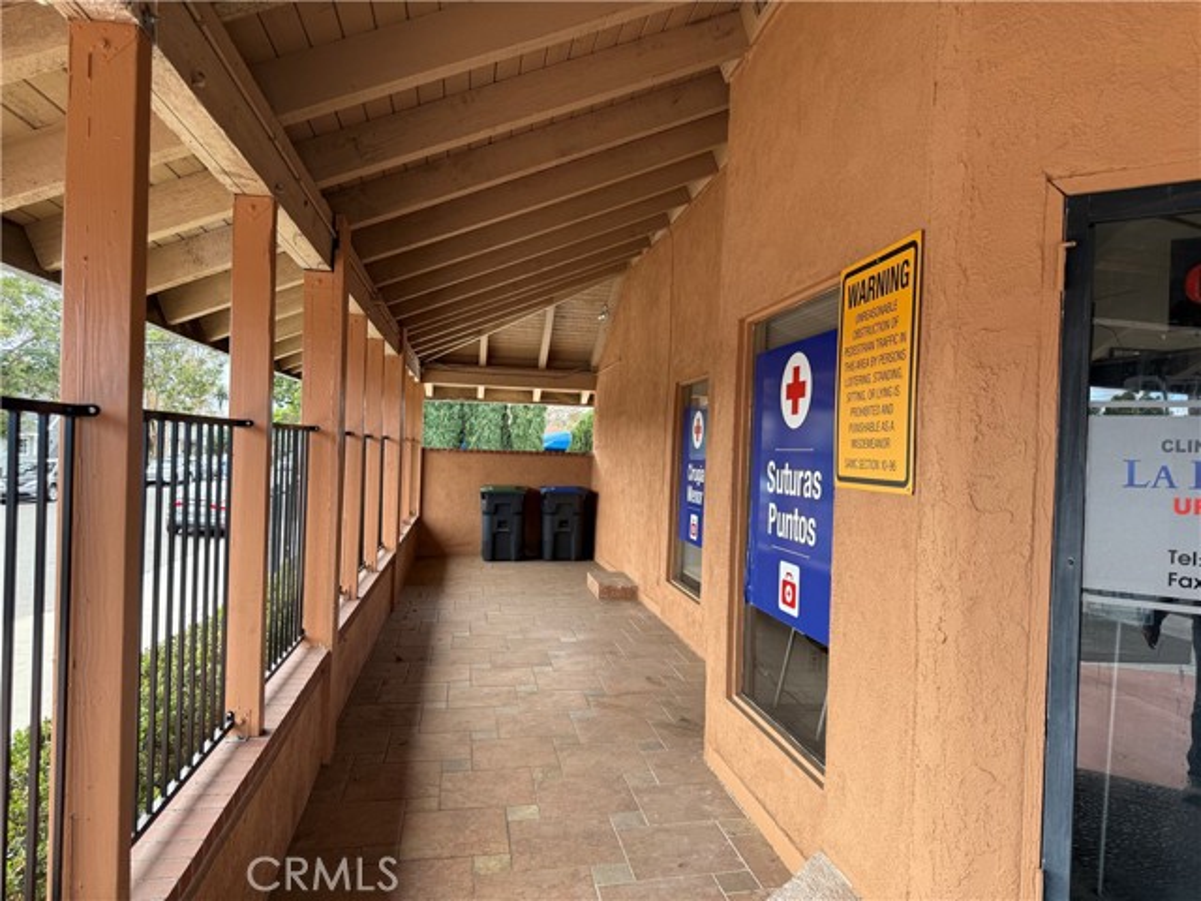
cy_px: 450
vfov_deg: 56.8
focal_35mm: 24
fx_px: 833
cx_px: 600
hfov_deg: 71.6
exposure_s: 1/281
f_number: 1.78
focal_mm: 6.76
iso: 100
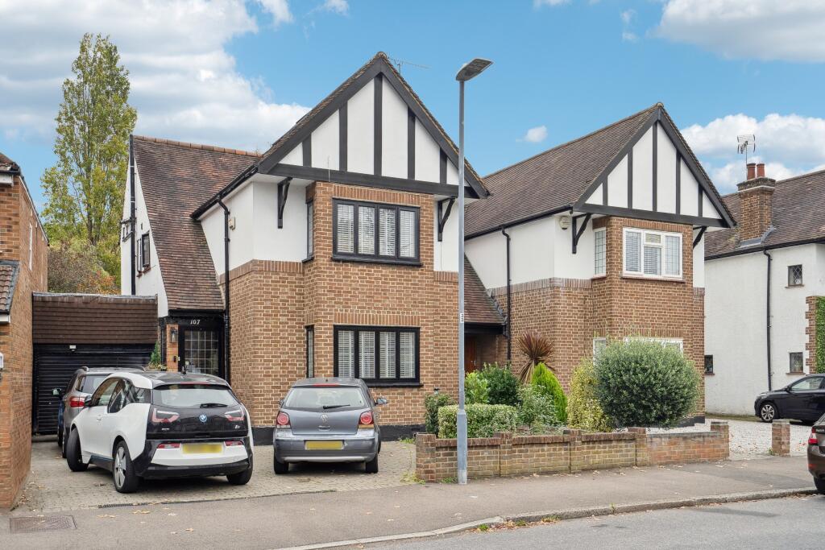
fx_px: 802
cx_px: 412
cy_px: 275
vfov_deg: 37.9
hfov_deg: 54.4
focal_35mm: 35
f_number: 5.6
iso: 320
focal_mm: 35
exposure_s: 1/160
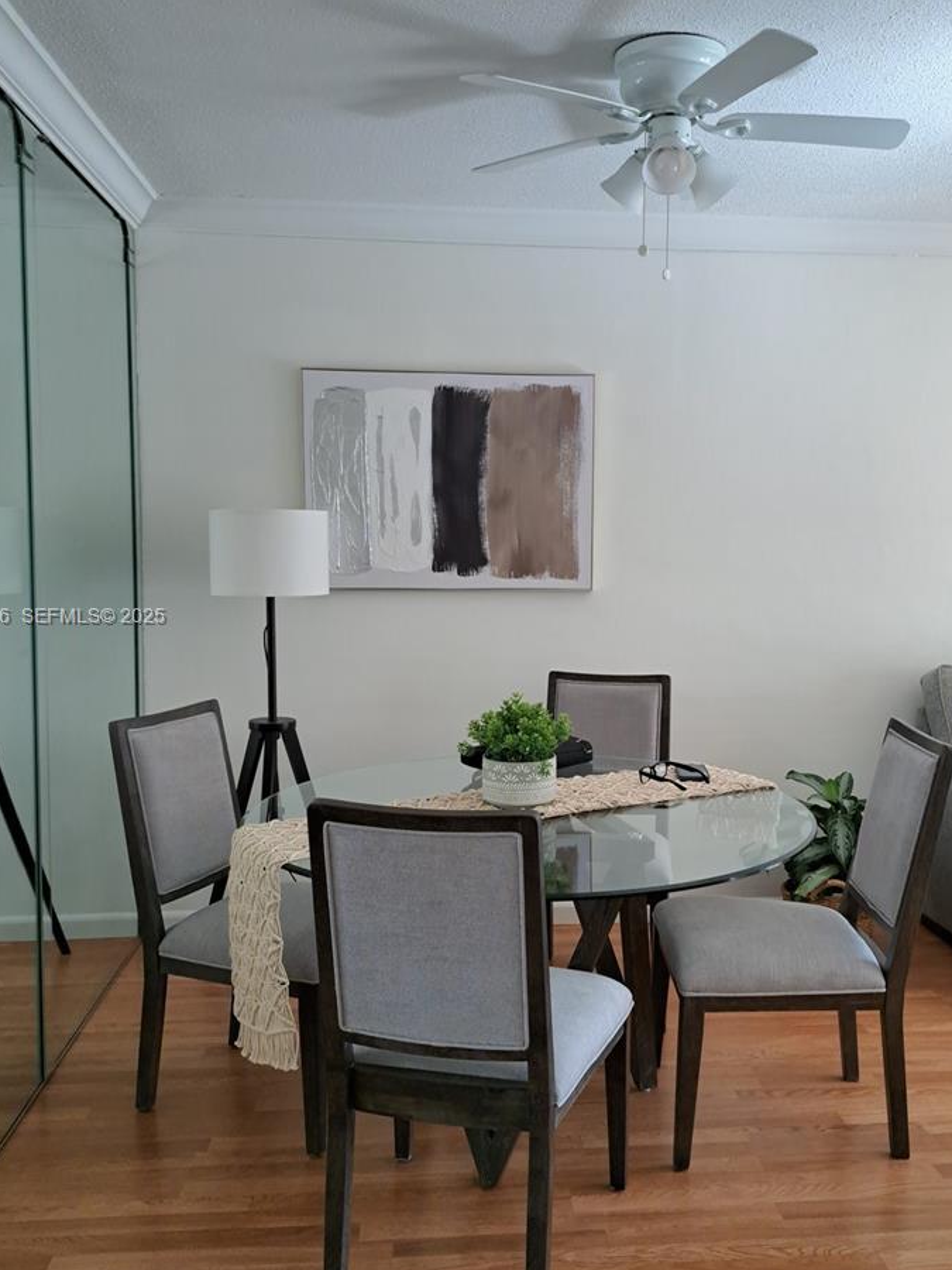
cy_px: 618
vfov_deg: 56.8
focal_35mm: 32
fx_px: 1173
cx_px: 539
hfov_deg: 44.1
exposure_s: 1/60
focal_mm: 5.23
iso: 100
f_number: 1.8
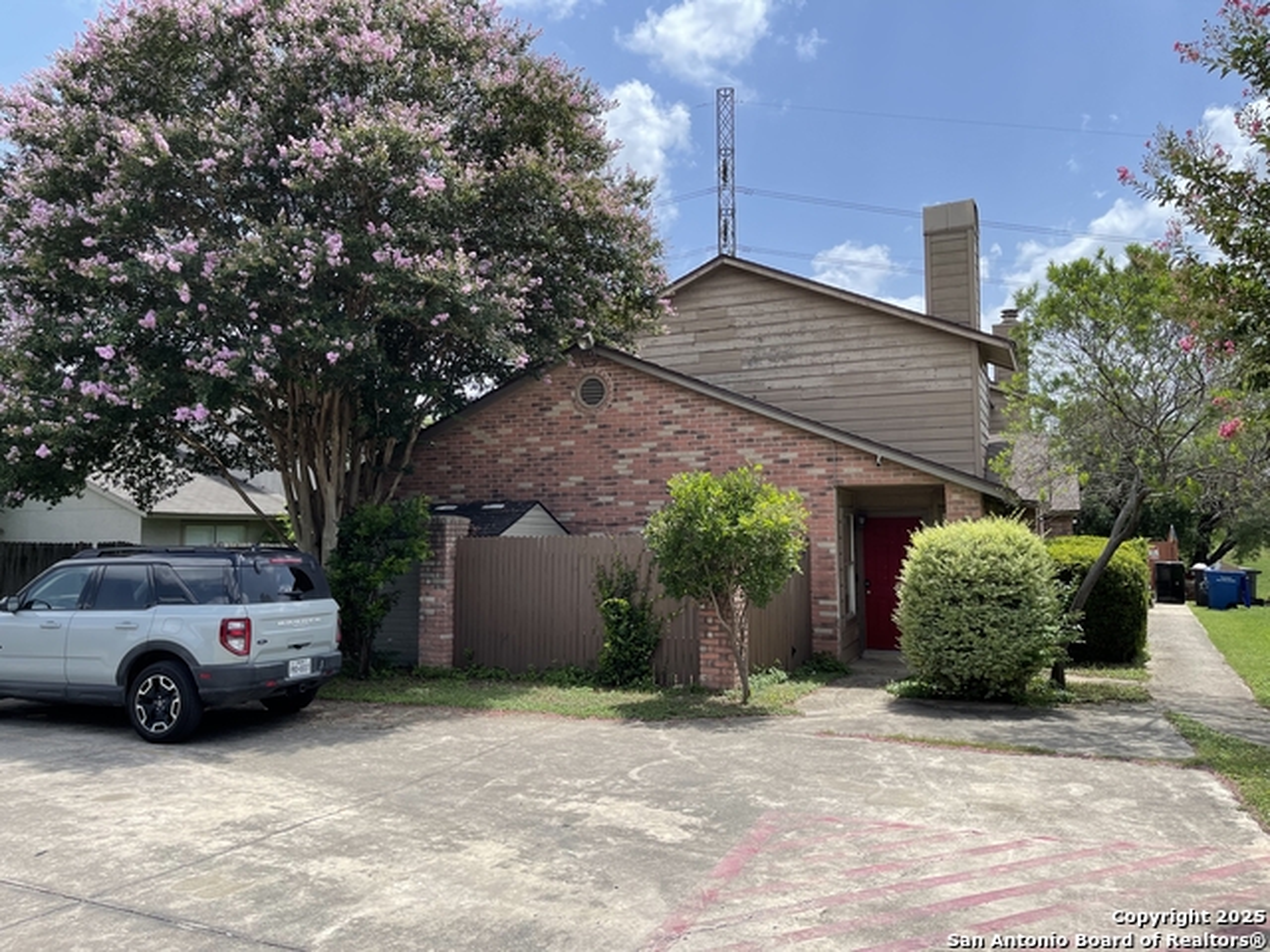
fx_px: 954
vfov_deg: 53.1
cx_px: 635
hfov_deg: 67.3
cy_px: 476
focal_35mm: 26
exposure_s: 1/2123
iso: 32
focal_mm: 5.1
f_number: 1.6
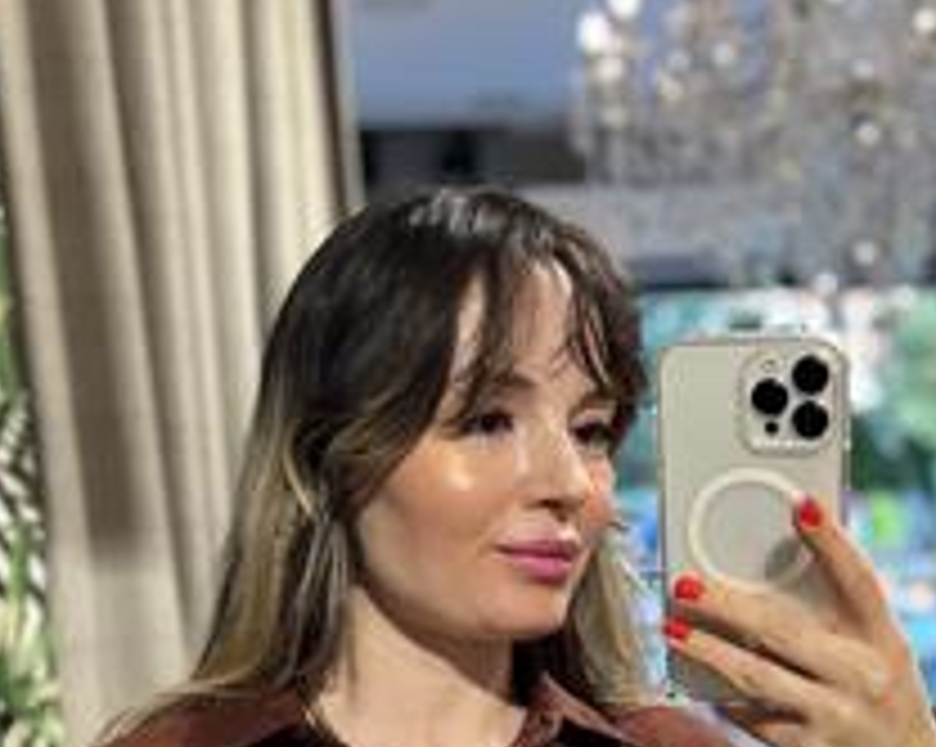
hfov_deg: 33.0
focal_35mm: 57
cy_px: 891
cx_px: 508
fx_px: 1578
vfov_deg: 24.2
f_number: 1.5
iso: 50
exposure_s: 1/100
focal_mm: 5.7
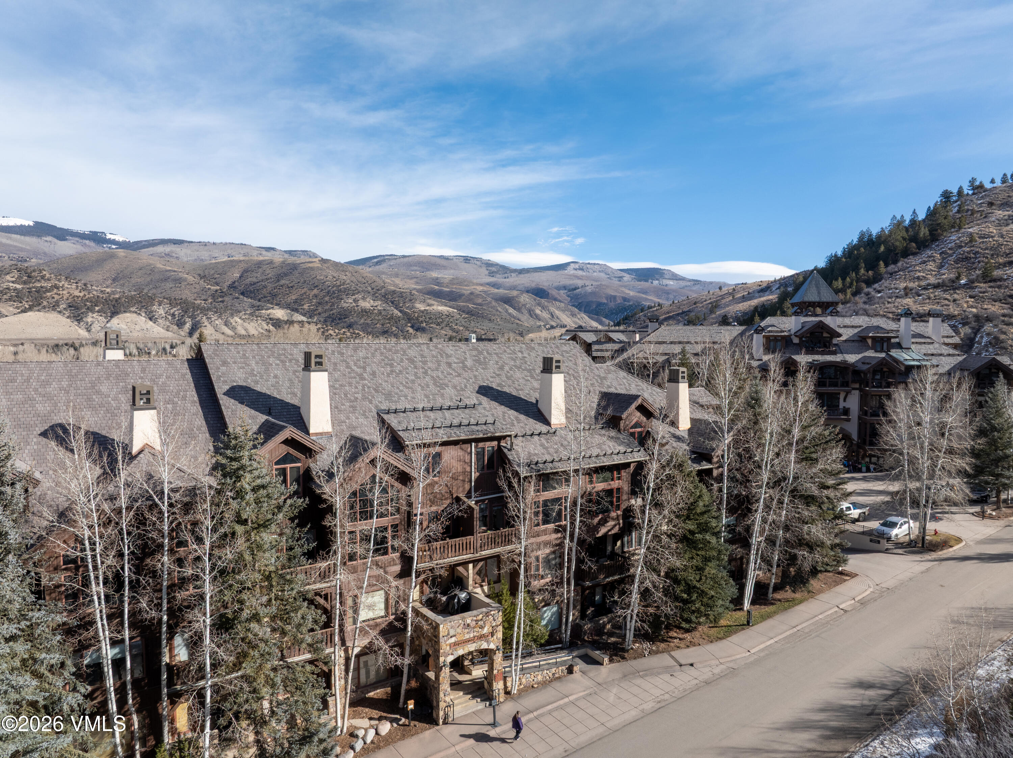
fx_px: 702
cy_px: 379
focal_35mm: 24
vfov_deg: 56.8
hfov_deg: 71.6
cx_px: 506
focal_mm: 12.29
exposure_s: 1/1250
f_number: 5.6
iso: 100
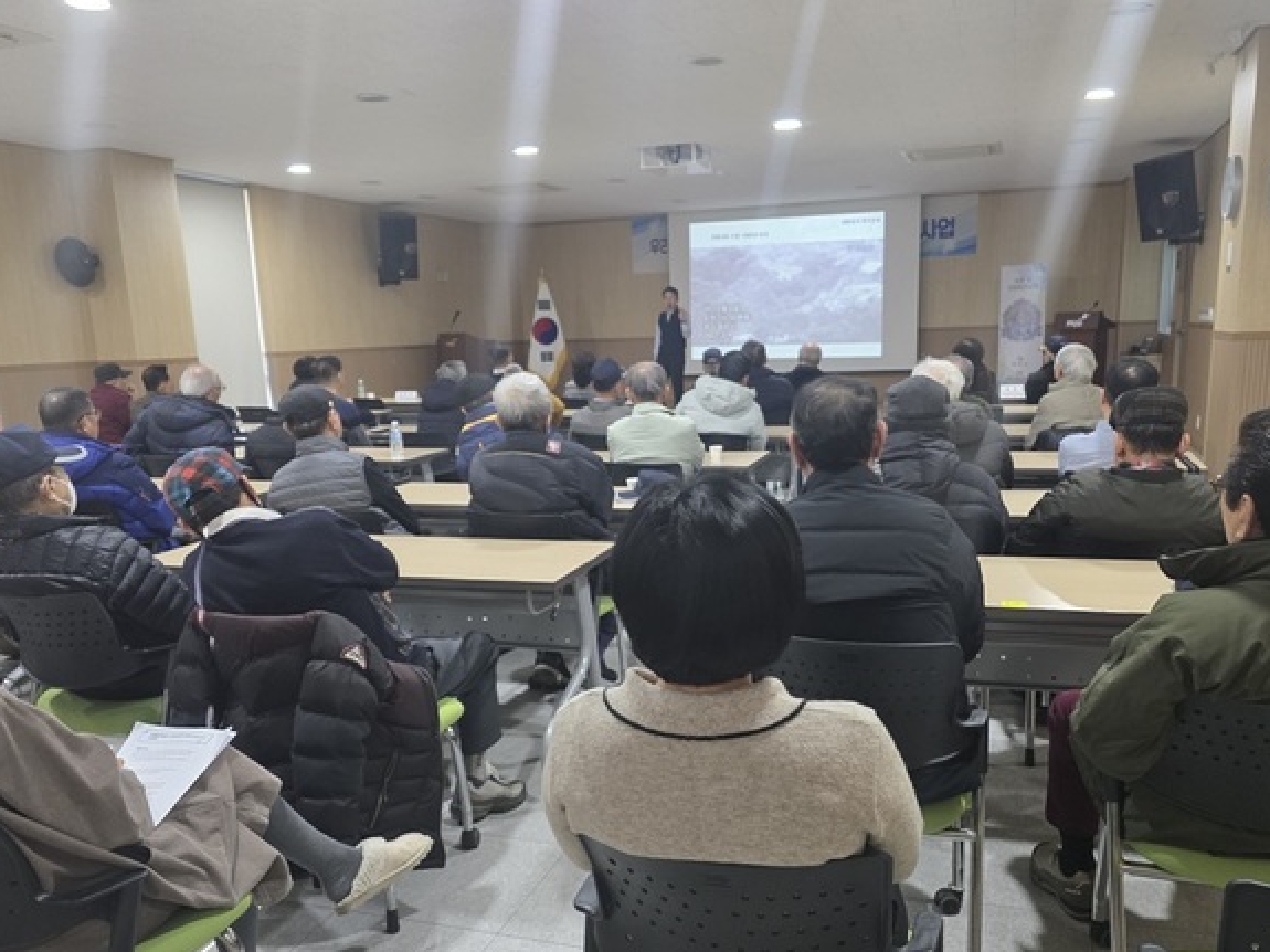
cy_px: 542
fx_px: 1027
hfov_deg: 63.4
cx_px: 656
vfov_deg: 49.6
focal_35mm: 28
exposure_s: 1/120
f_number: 1.7
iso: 640
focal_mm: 6.3
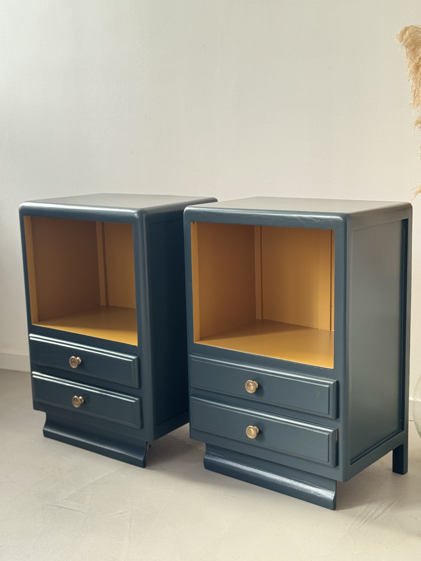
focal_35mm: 48
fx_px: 778
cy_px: 280
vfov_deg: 39.7
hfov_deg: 30.3
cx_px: 210
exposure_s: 1/121
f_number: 1.78
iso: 64
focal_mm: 6.76
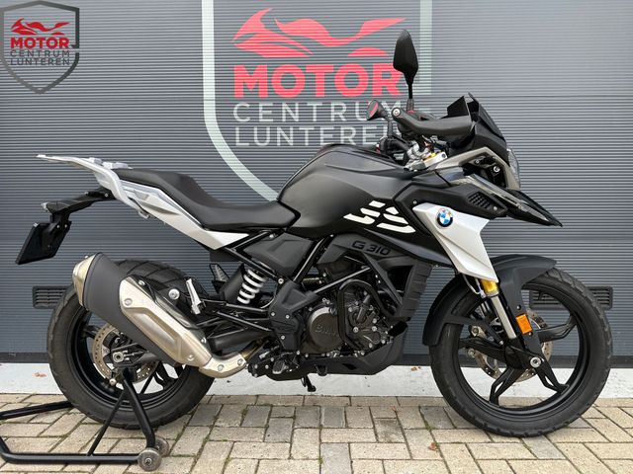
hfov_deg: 71.6
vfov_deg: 56.8
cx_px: 316
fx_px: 439
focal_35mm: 24
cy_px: 237
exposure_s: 1/225
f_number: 1.78
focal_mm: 6.86
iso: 64
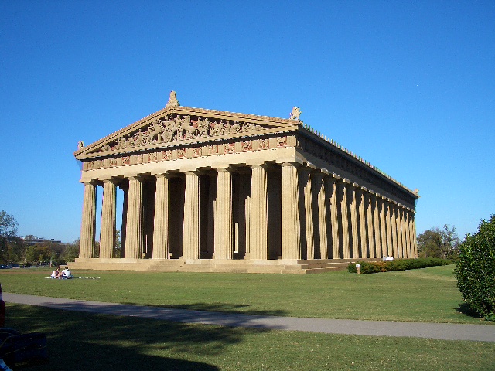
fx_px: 500
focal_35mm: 35
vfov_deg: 40.7
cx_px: 248
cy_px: 186
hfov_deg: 52.6
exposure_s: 1/640
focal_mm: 5.8
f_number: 4.3
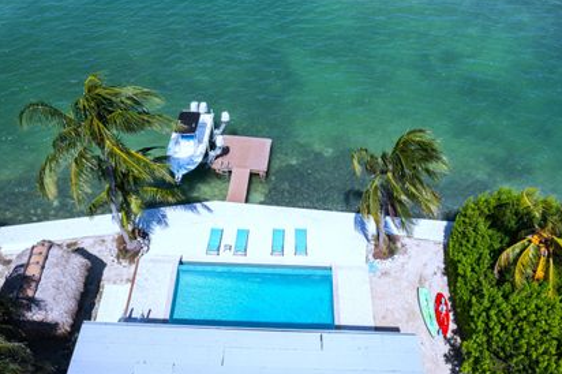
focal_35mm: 34
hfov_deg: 55.8
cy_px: 156
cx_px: 273
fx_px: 530
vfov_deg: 38.7
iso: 100
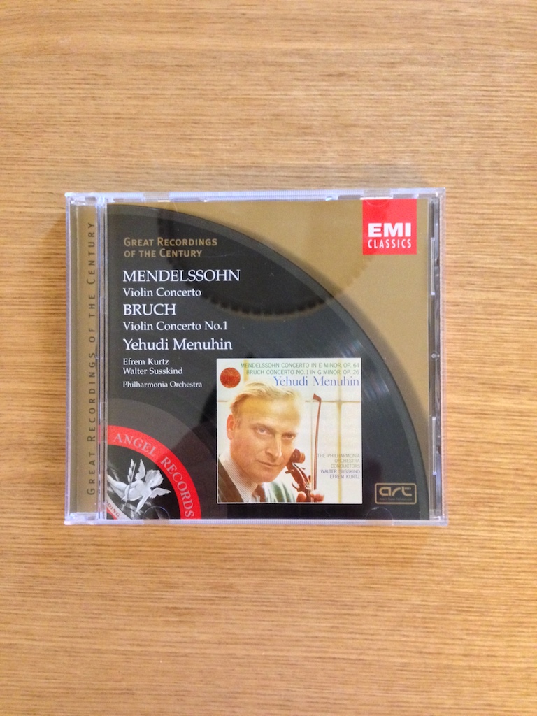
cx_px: 268
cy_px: 358
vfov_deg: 55.4
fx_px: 683
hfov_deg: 42.9
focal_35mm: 33
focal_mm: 4.12
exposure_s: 1/15
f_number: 2.4
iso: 640
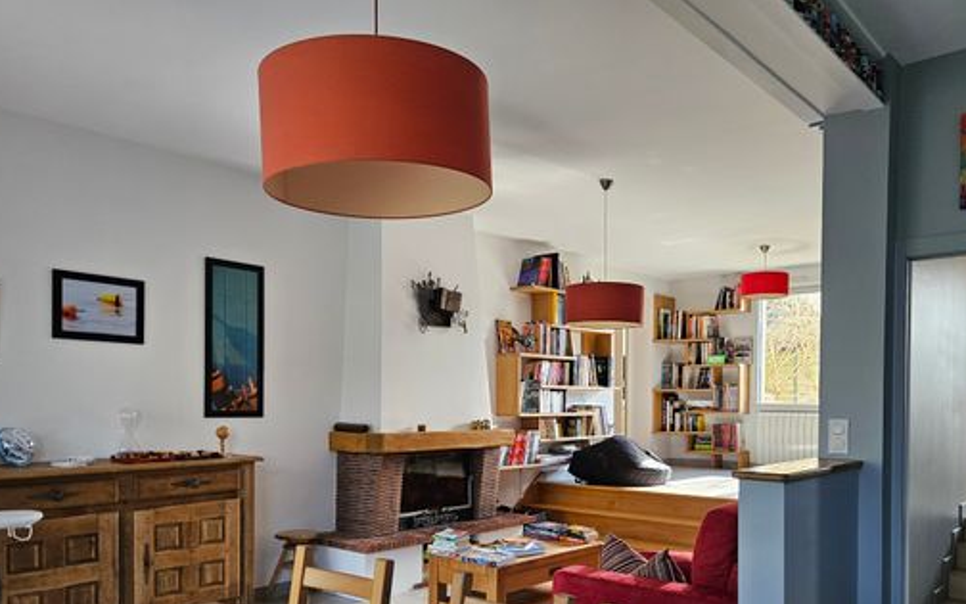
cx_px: 546
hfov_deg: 64.4
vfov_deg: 42.4
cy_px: 414
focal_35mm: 29
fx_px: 763
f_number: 1.8
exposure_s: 1/142
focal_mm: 5.4
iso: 320
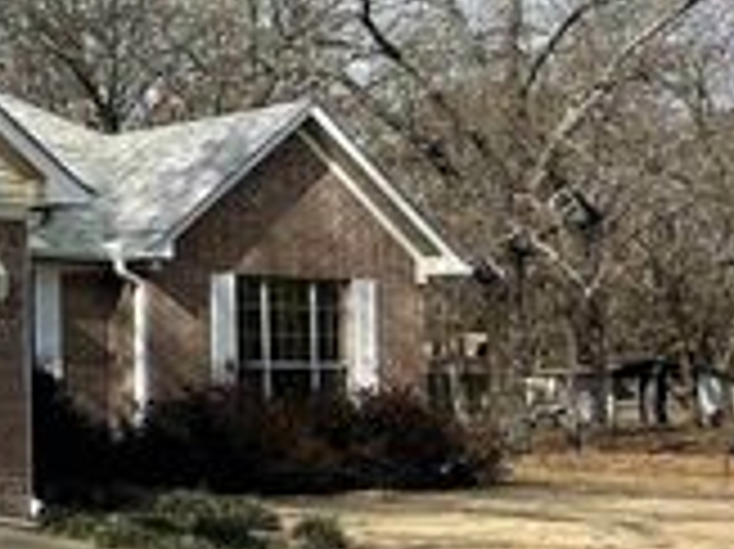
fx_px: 1695
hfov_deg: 20.7
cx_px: -378
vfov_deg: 18.4
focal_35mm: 80
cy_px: 263
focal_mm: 5.7
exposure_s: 1/3460
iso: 50
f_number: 1.5
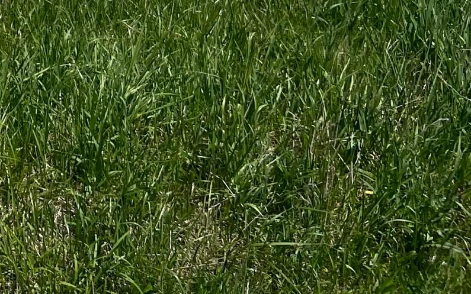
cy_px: -300
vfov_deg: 11.3
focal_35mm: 104
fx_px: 1335
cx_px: -361
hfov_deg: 16.8
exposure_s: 1/7463
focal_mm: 5.7
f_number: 1.5
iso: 50
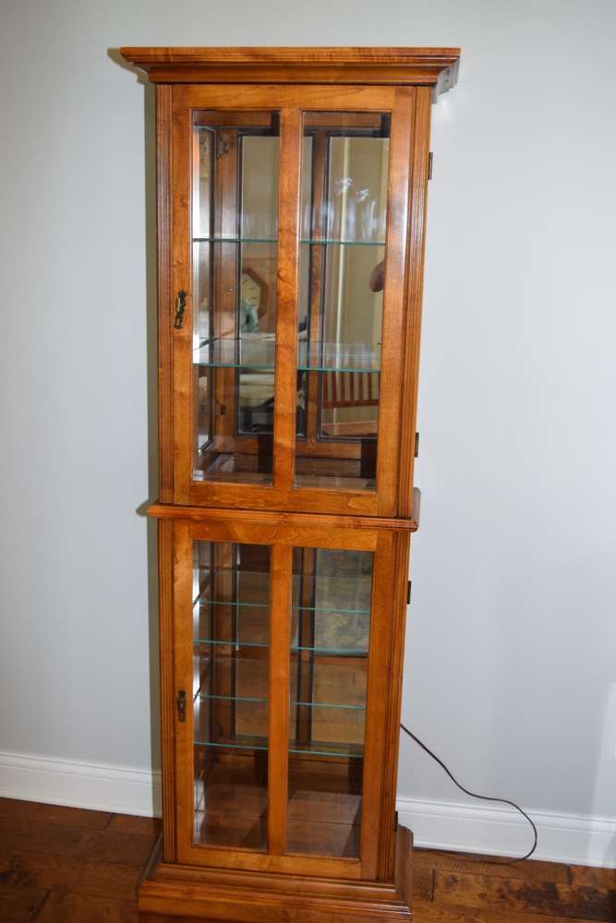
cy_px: 462
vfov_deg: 49.5
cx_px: 308
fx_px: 1001
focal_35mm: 39
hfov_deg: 34.2
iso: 800
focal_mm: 26
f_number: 5
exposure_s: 1/100
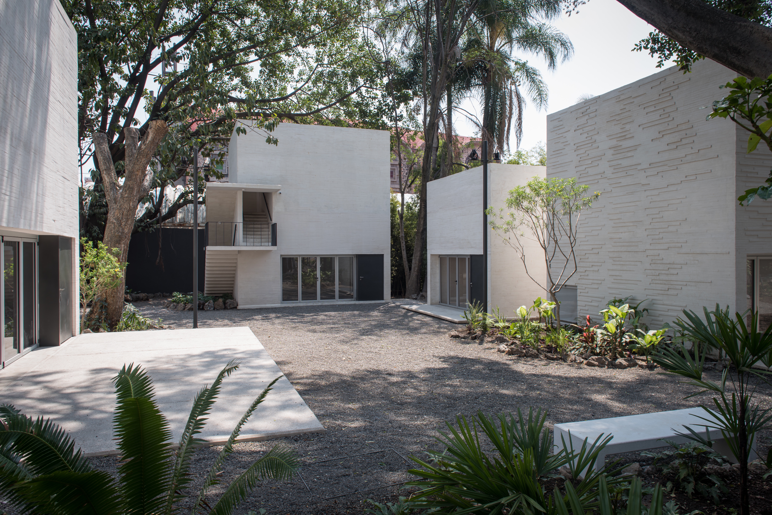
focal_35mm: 24
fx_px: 515
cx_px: 386
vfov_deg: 53.2
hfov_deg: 73.7
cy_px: 258
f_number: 8
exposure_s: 1/60
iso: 50
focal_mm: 24
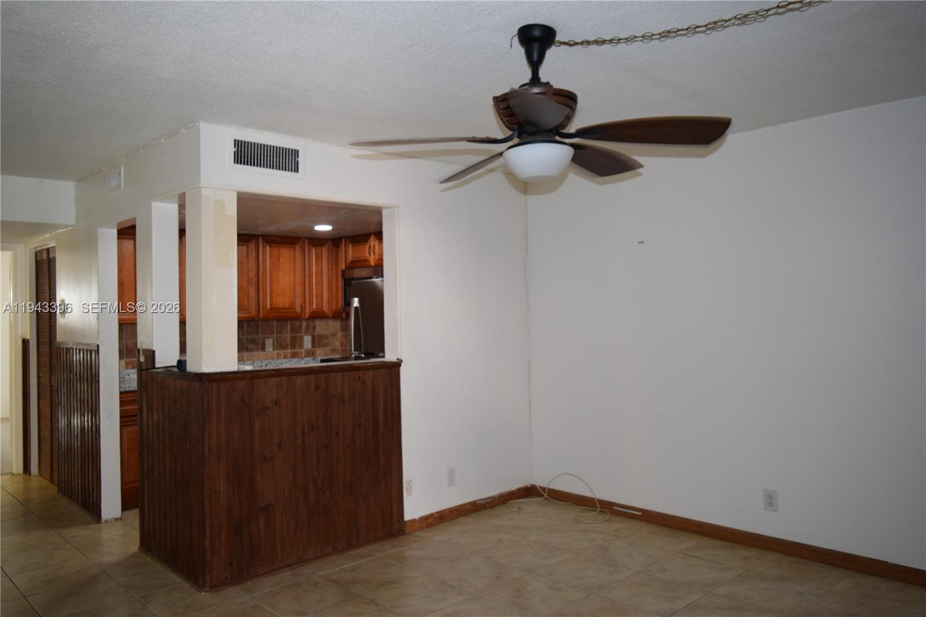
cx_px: 463
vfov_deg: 47.9
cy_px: 308
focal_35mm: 27
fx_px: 694
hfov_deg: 67.4
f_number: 4.5
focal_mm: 18
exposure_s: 1/80
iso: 800
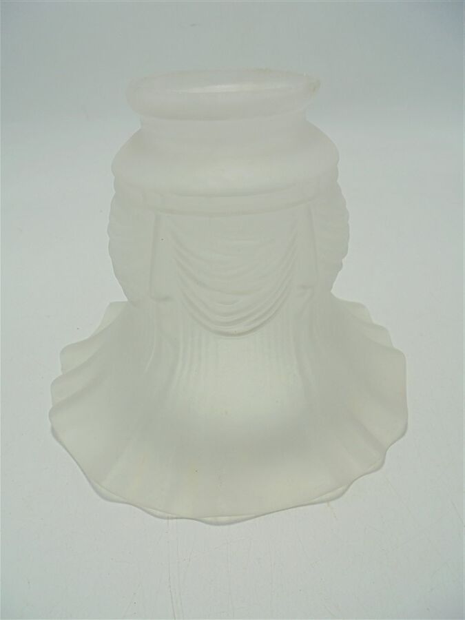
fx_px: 466
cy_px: 310
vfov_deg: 67.3
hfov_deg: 53.1
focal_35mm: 26
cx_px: 232
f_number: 3.5
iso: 100
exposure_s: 1/125
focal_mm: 4.6
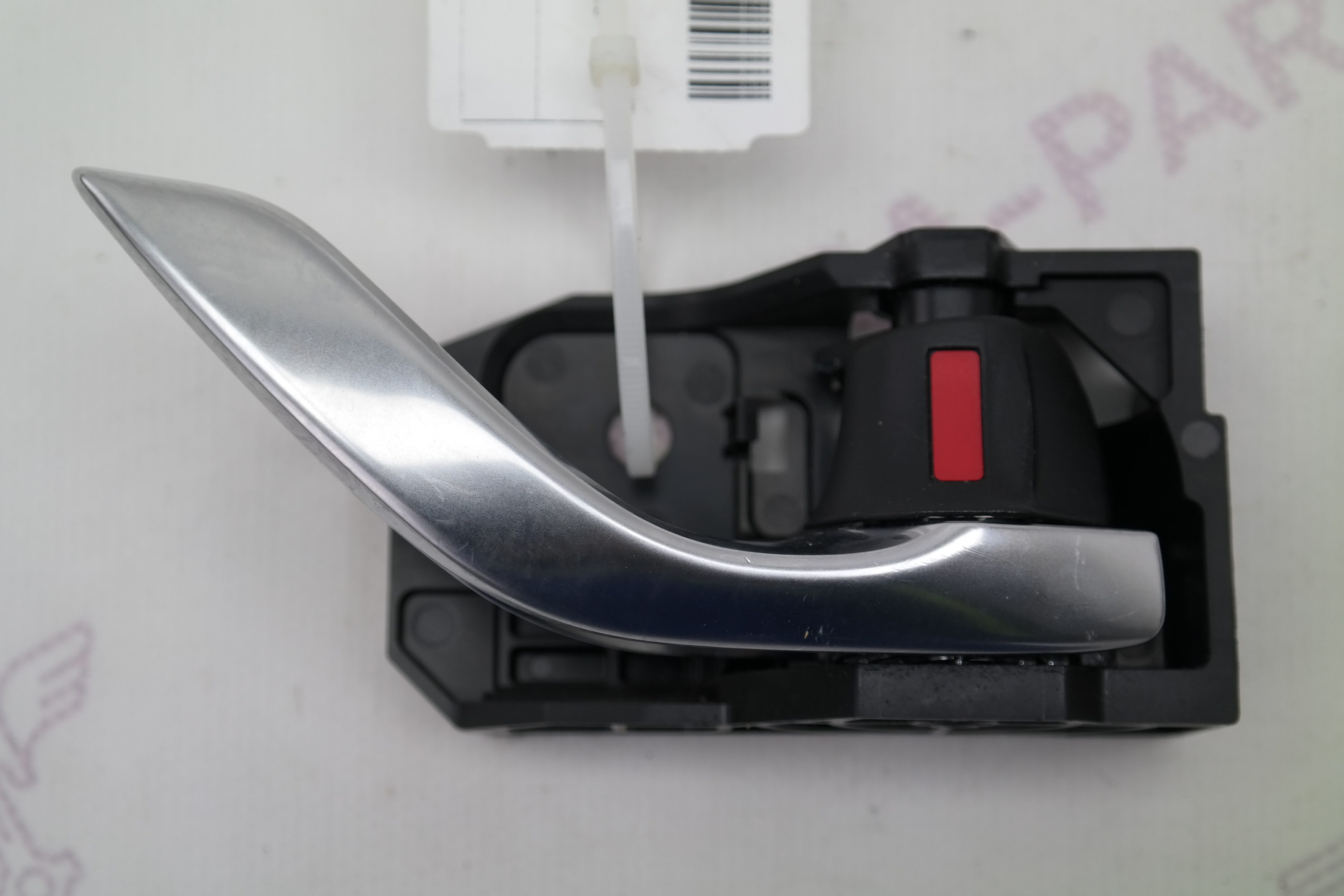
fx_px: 2277
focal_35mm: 61
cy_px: 448
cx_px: 672
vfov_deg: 22.3
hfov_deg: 32.9
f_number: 5
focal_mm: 40
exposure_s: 1/60
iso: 200
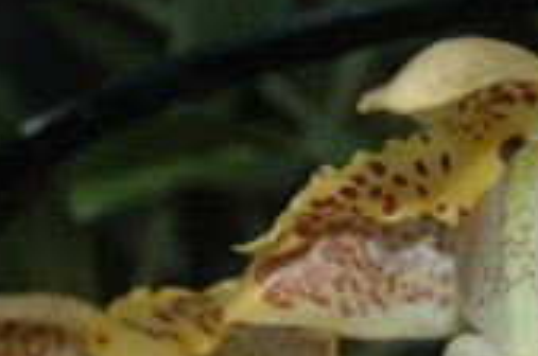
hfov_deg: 12.1
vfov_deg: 8.1
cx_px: 458
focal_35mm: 169
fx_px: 2521
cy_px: 291
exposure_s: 1/60
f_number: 4.5
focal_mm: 44
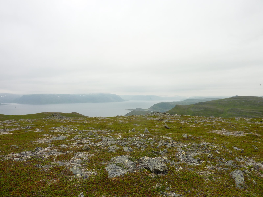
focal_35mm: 25
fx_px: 190
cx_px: 132
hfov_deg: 69.4
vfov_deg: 54.9
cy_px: 98
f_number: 4
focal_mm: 4.1
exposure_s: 1/125
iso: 80
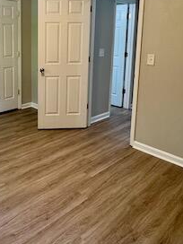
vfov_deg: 53.7
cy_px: 73
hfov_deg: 41.6
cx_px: 45
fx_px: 233
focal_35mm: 33
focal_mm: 2.22
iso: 250
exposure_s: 1/120
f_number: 2.2
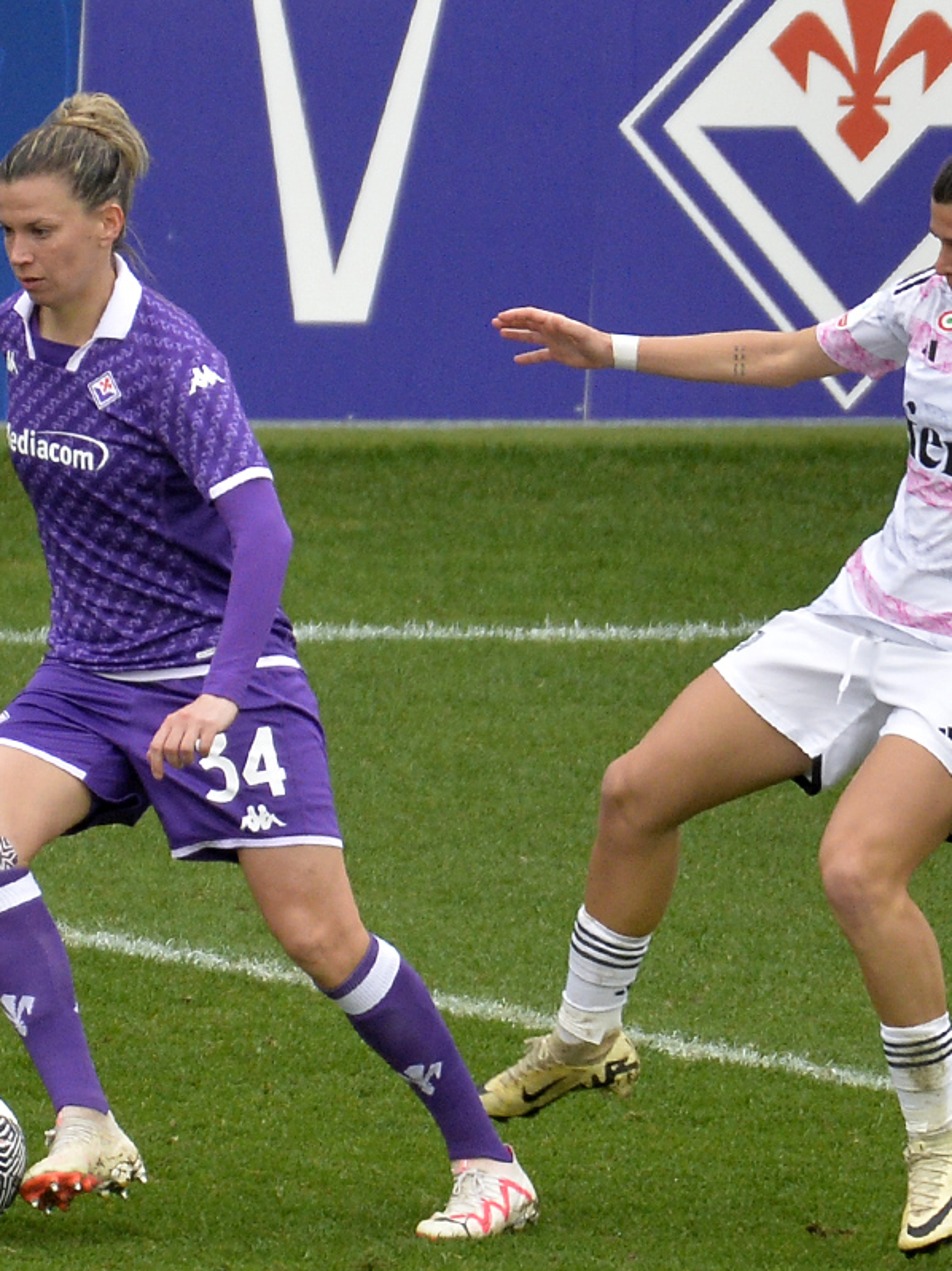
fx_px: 26526
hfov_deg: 2.1
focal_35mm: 723
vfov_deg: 2.7
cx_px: 380
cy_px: 636
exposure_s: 1/1000
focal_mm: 500
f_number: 5.6
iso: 2000
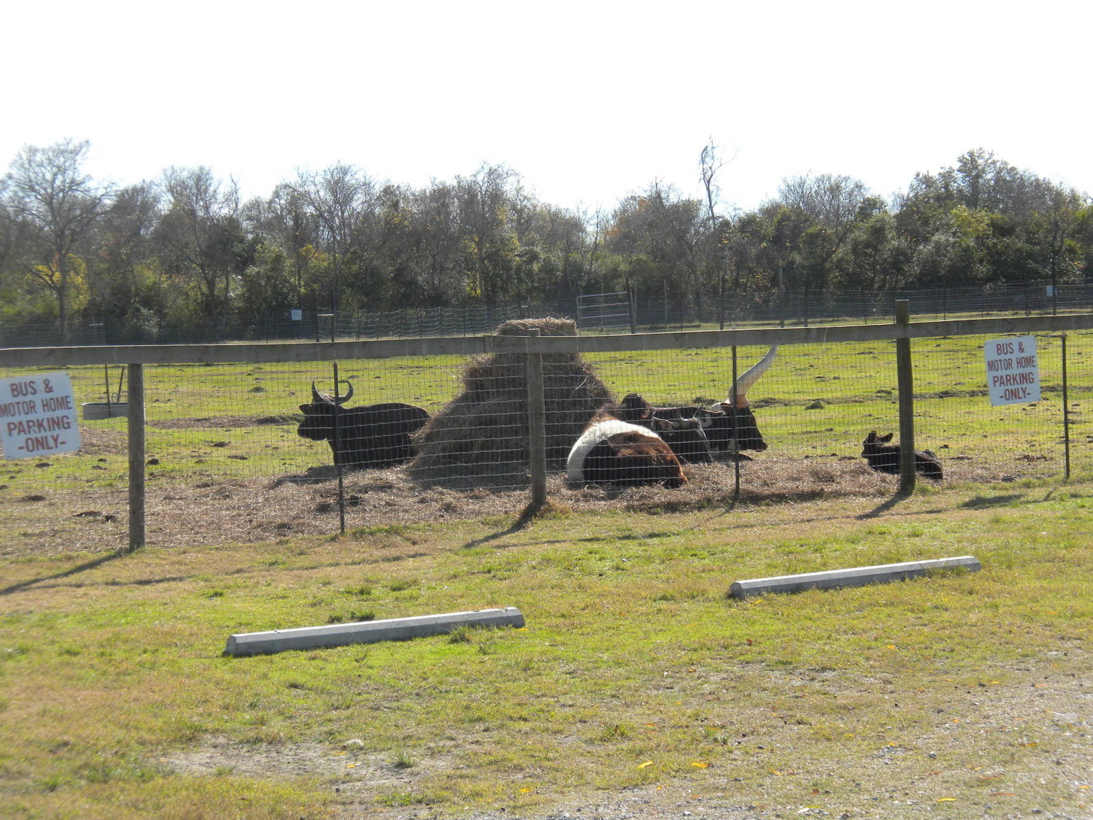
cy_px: 410
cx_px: 546
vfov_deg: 17.4
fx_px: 2684
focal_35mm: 85
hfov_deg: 23.0
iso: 100
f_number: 5.1
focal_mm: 15
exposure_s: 1/440
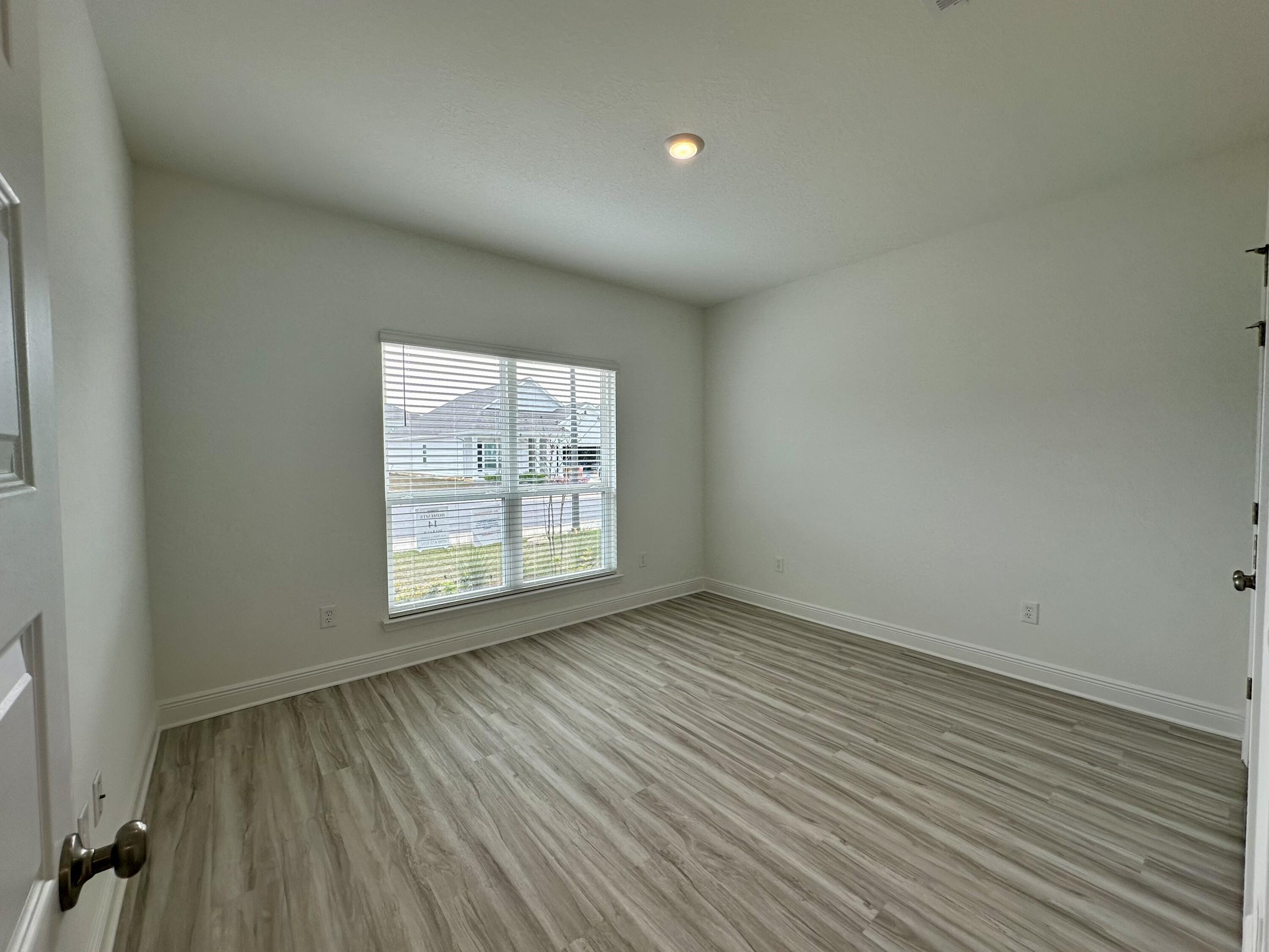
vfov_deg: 85.7
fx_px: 513
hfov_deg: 102.1
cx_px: 634
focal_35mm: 14
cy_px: 476
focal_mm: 2.22
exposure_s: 1/208
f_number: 2.2
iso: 40
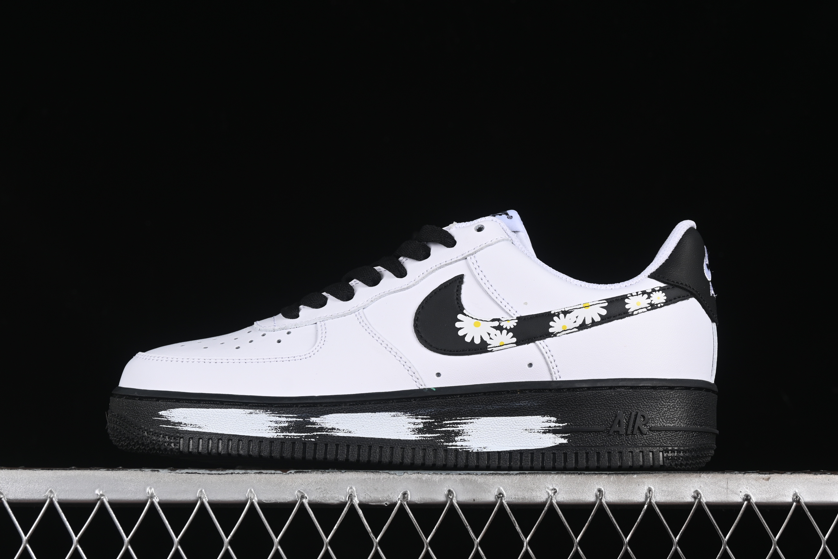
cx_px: 417
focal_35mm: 80
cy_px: 284
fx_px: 1862
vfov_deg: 17.1
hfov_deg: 25.4
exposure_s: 1/80
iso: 160
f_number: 8
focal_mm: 50
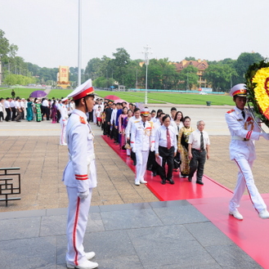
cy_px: 134
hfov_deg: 40.1
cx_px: 202
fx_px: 357
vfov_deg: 41.3
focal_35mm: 41
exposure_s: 1/250
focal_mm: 21
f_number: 10
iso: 320
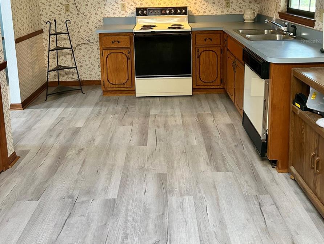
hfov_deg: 52.6
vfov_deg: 38.8
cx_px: 163
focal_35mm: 35
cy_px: 41
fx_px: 328
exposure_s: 1/40
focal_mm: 5.7
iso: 400
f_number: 1.5
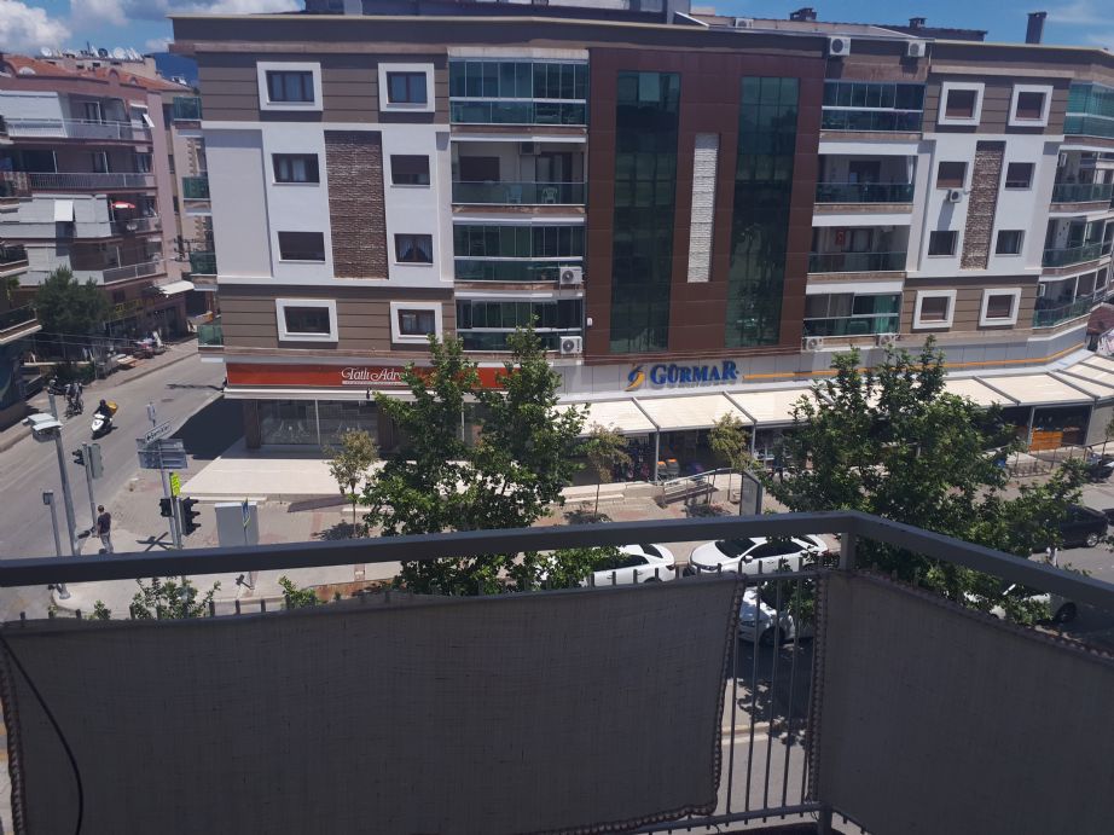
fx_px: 869
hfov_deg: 65.3
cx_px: 557
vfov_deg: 51.3
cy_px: 418
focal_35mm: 27
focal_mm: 3.6
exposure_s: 1/2551
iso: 40
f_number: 1.9
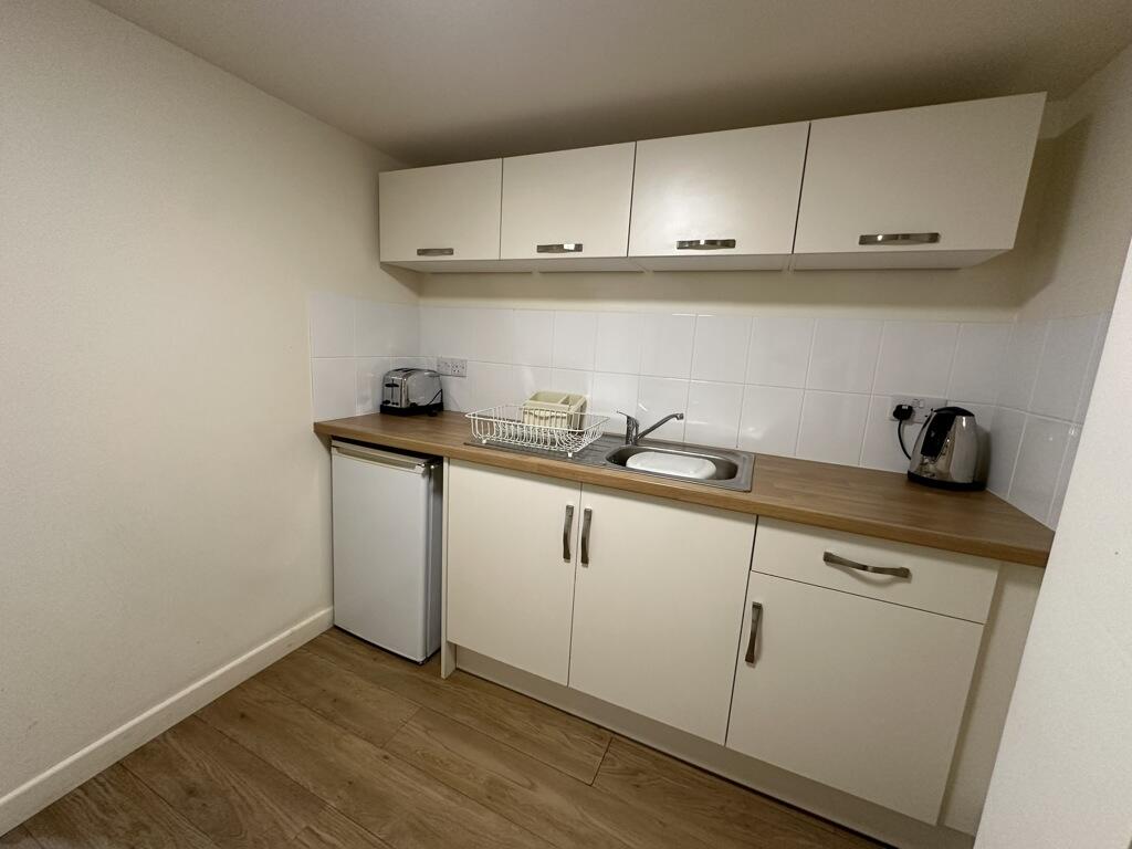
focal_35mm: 14
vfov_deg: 85.7
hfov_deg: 102.1
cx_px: 566
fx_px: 458
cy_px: 424
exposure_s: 1/100
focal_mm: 2.22
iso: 250
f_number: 2.2
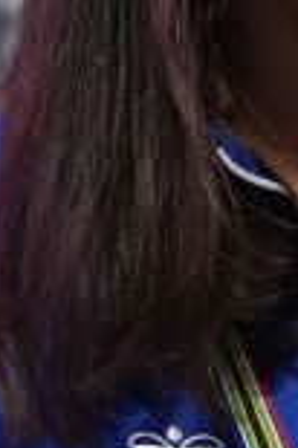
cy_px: 621
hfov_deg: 0.9
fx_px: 19238
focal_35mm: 1546
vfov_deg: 1.3
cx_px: 440
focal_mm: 200
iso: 3200
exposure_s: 1/250
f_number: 2.8
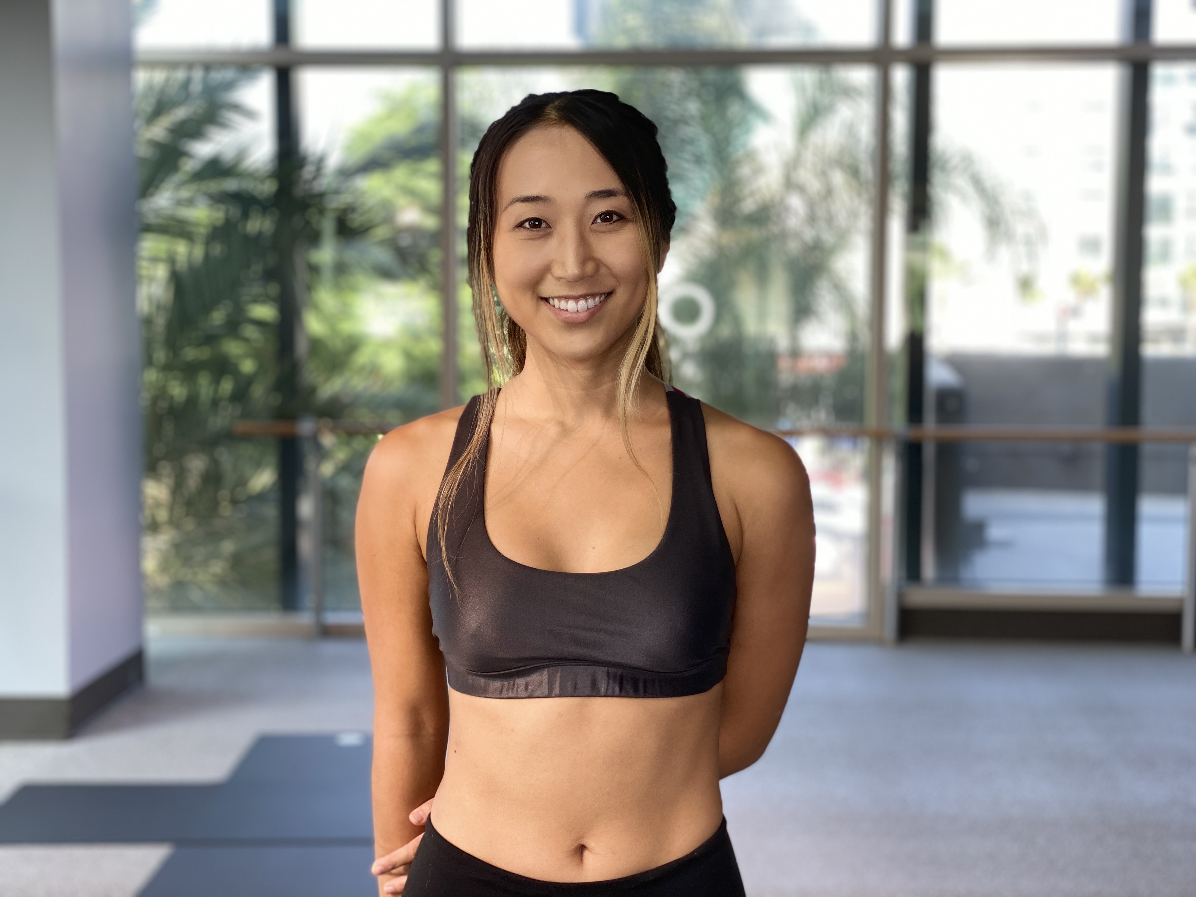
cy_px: 448
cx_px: 598
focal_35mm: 52
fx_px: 1797
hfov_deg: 36.8
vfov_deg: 28.0
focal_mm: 6
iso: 32
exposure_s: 1/120
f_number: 2
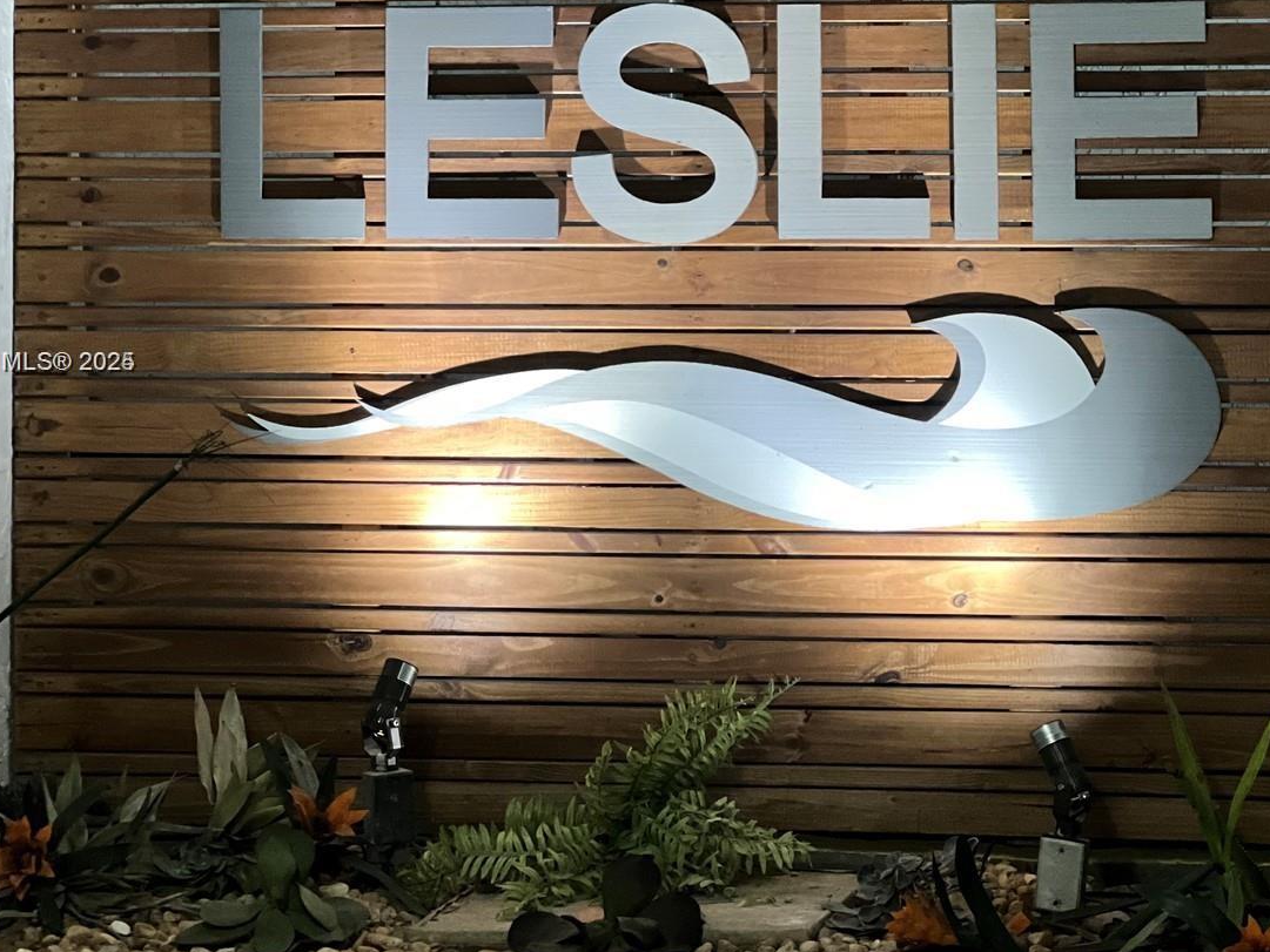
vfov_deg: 13.0
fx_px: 4183
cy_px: 364
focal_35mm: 114
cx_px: 699
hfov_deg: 17.3
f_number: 2.8
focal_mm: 9
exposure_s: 1/20
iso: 400
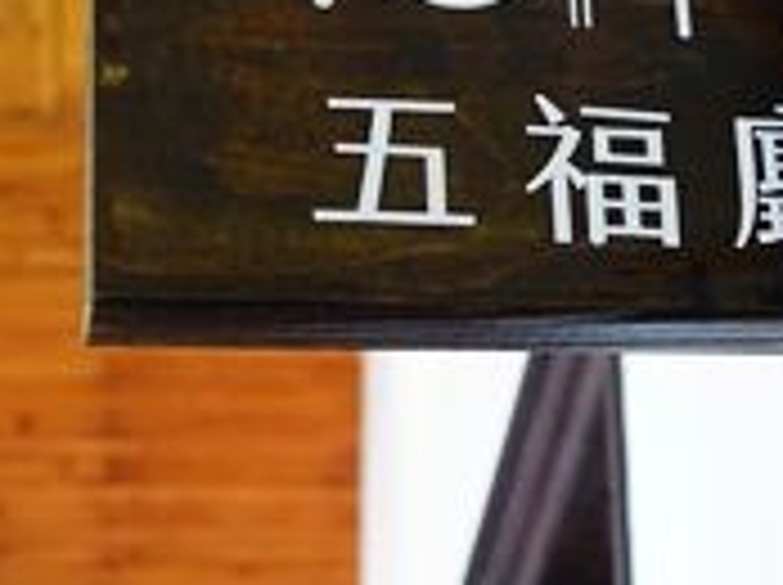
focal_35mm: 126
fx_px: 2846
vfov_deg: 11.6
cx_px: 657
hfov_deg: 15.5
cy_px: 16
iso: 800
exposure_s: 1/25
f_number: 2.8
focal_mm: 12.81
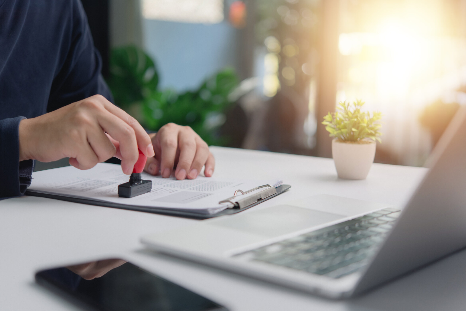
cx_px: 233
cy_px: 156
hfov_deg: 33.4
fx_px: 777
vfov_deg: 22.6
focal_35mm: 60
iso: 160
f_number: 2.8
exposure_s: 1/160
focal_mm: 60
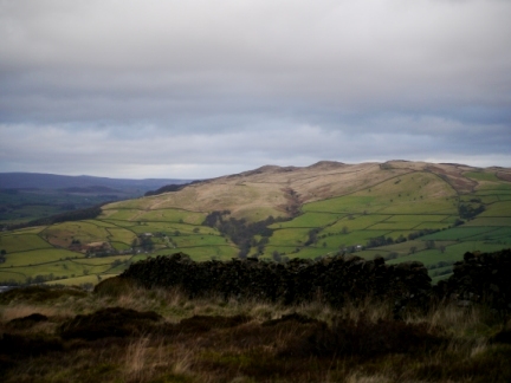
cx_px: 256
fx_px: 1329
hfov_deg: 21.8
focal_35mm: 90
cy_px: 192
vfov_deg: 16.4
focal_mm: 45
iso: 160
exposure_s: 1/160
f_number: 4
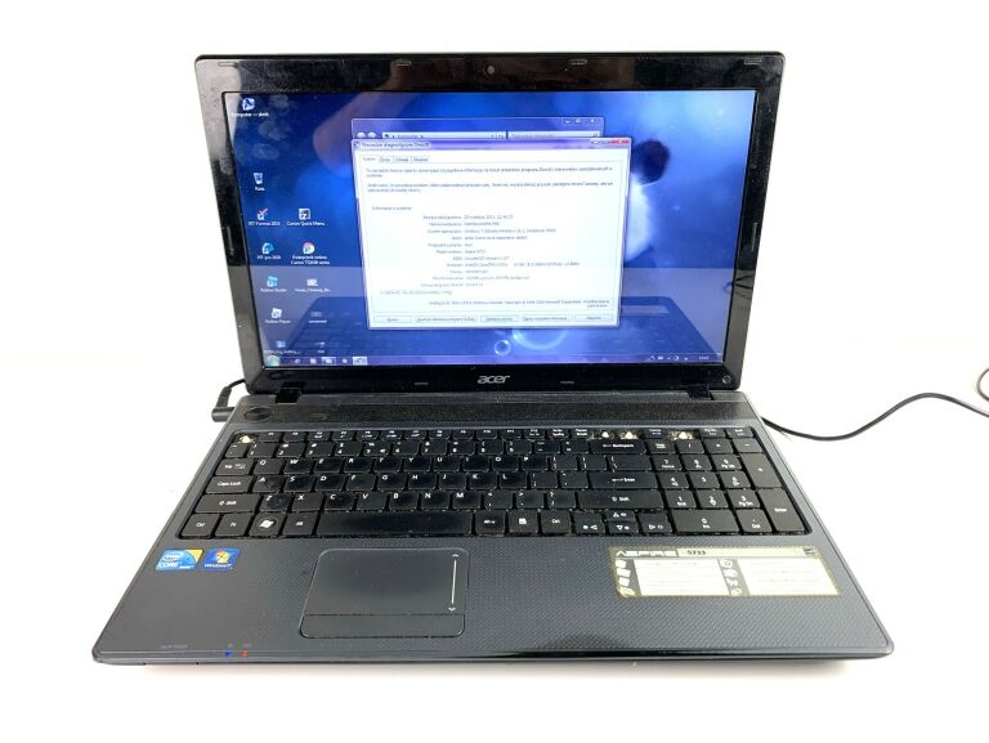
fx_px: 743
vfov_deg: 53.1
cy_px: 372
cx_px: 494
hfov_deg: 67.3
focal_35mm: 26
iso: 40
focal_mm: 4.25
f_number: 1.8
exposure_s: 1/100
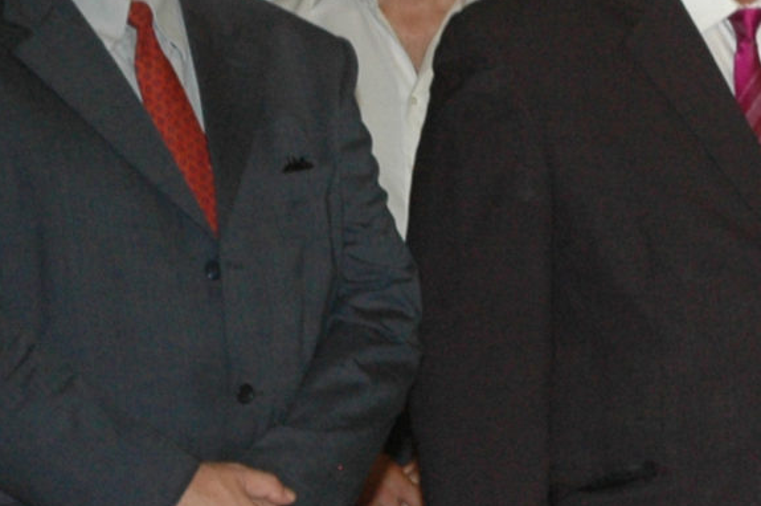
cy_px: 760
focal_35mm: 267
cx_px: 1365
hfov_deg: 7.5
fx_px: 5638
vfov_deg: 5.1
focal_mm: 40
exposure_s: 1/60
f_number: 5
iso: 500
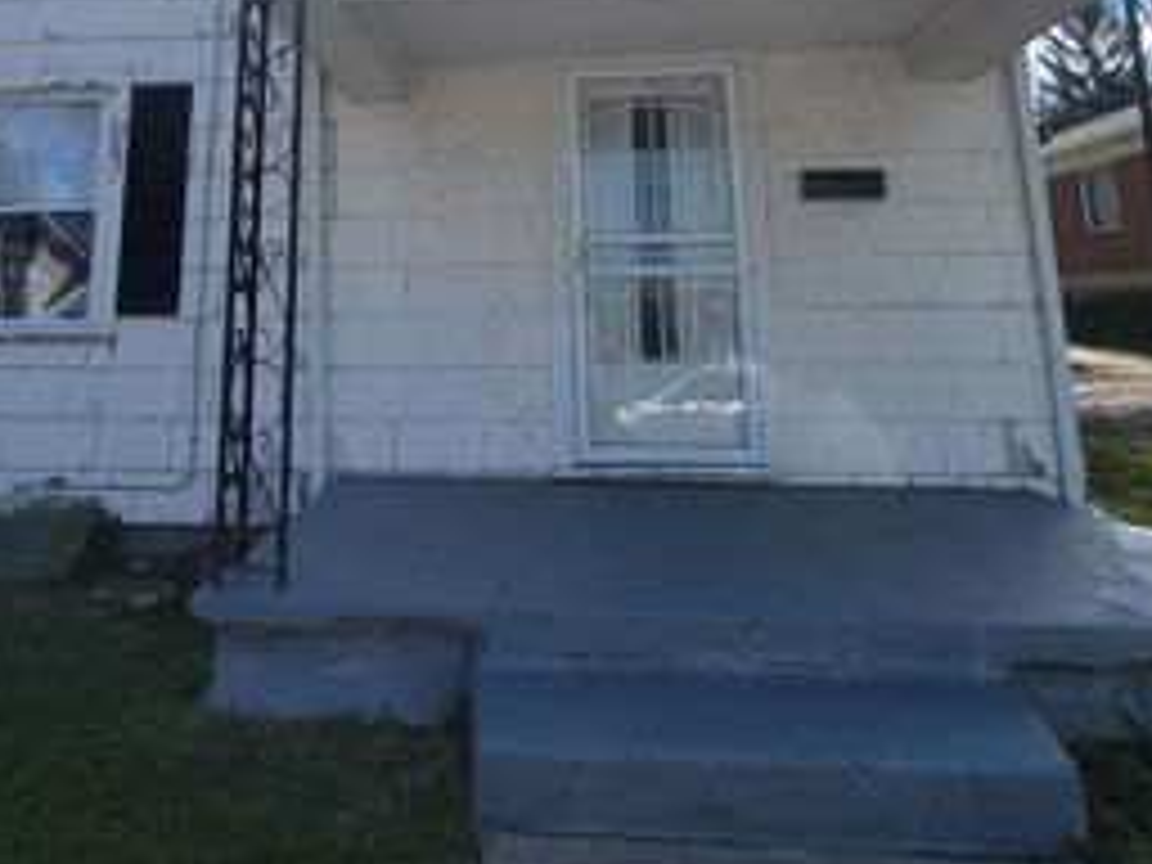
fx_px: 865
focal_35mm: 26
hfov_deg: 66.9
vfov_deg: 48.4
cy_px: 112
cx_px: 482
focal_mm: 2.2
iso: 50
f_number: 2.2
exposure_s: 1/1533
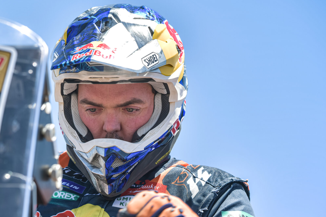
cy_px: 151
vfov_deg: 12.3
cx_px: 102
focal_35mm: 111
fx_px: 1005
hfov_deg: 18.4
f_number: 4
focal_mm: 70
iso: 31
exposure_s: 1/250
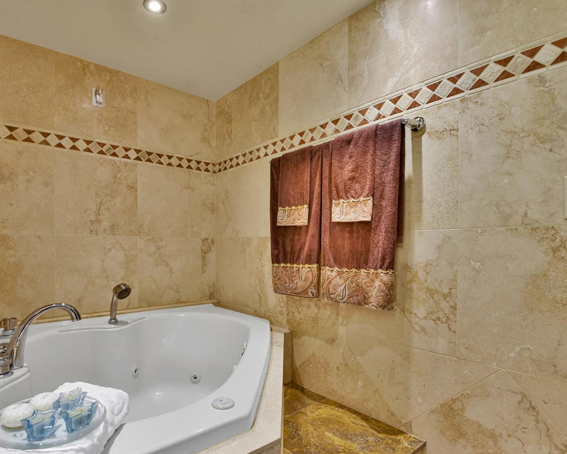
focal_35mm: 18
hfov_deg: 85.7
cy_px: 239
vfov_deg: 73.8
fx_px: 302
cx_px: 237
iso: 280
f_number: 5.6
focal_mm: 10
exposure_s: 1/15
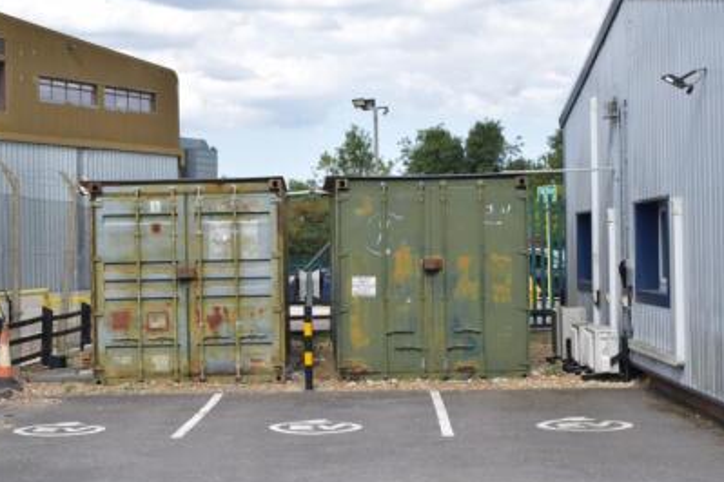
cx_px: 319
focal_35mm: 68
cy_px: 242
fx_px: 1367
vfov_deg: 20.0
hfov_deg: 29.6
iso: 400
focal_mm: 38
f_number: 10
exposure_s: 1/400
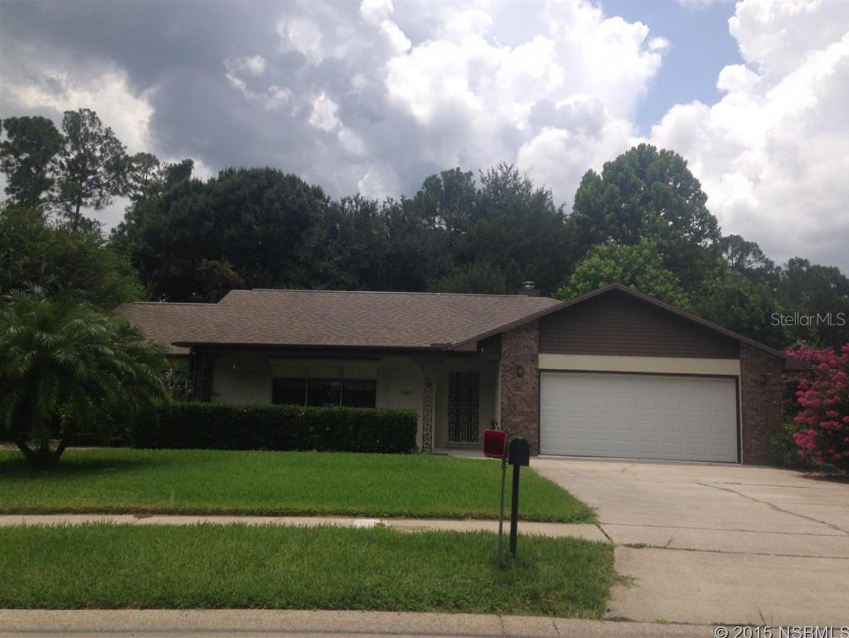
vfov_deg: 43.0
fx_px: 810
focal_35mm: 33
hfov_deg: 55.3
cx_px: 424
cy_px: 319
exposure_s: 1/2169
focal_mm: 4.12
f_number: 2.4
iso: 50
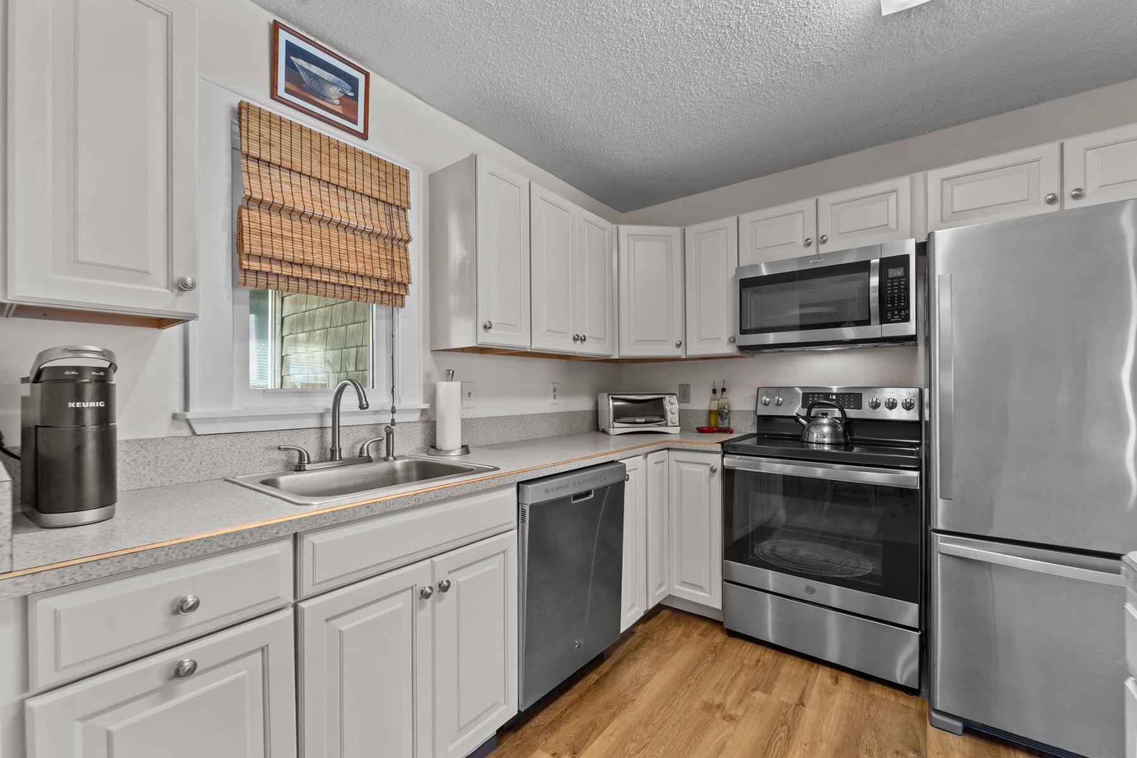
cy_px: 379
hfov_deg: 104.3
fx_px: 442
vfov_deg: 81.2
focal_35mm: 14
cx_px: 568
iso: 100
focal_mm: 14
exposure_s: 1
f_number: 8
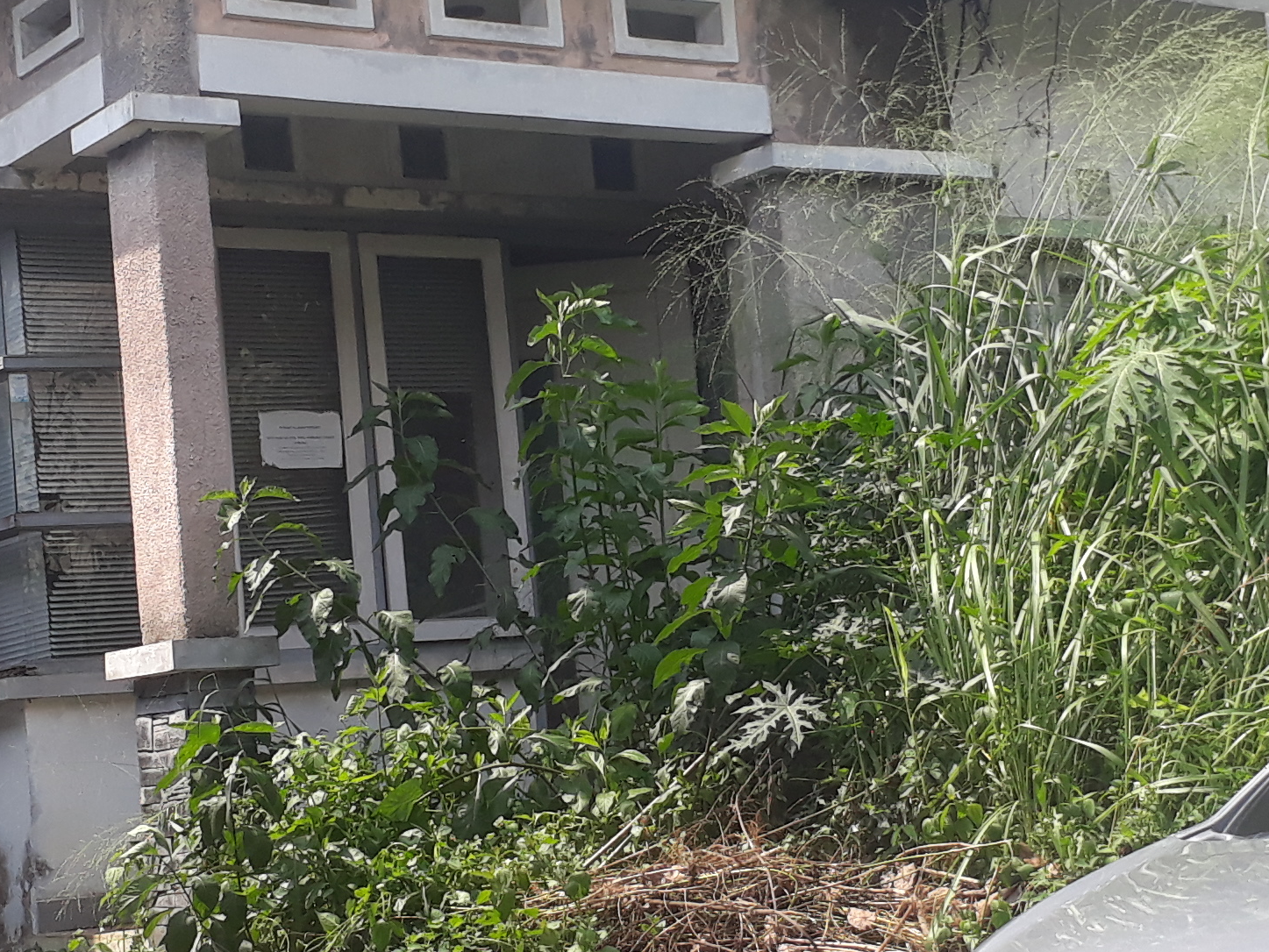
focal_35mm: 77
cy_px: 526
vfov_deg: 19.1
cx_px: 678
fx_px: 2823
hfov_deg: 25.3
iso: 40
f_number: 1.9
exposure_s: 1/679
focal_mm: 3.6
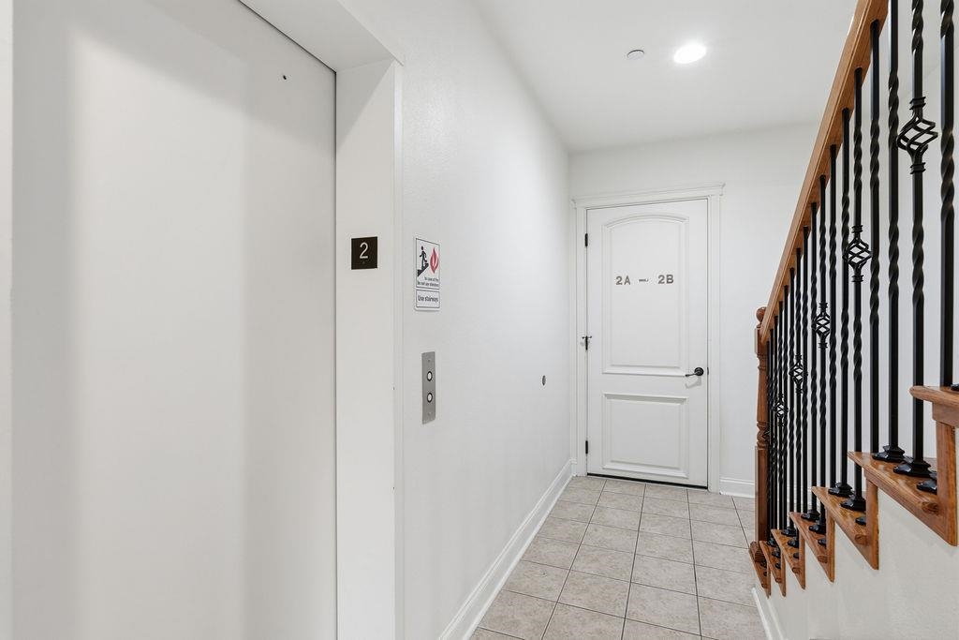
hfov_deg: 91.6
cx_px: 480
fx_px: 466
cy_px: 320
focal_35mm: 18
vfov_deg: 68.9
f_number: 8
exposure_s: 1/13
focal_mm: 17.5
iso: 100
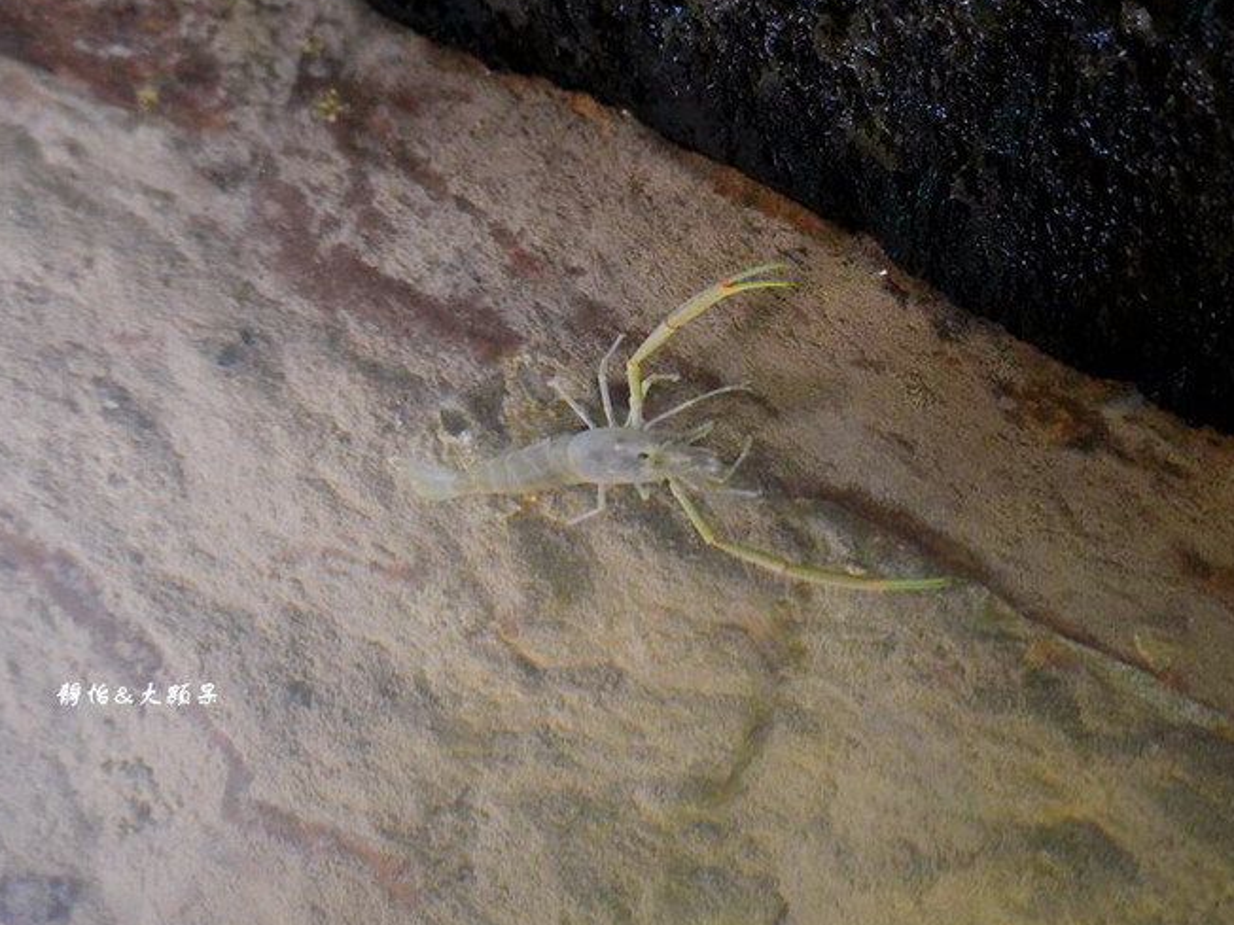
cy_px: 480
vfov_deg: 18.7
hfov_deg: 24.7
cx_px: 517
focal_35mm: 79
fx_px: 2816
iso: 5000
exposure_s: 1/80
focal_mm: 63
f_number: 4
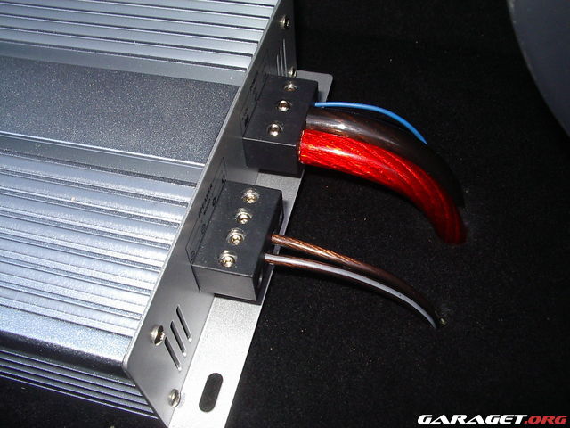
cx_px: 285
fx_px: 626
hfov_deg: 49.0
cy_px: 214
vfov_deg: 37.7
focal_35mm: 38
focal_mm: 5.8
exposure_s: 1/60
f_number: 4.8
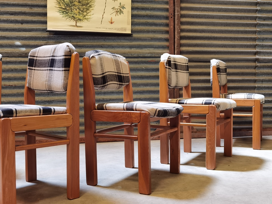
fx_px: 330
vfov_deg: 34.3
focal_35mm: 42
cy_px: 102
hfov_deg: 44.8
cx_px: 136
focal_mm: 6.71
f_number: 1.9
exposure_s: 1/33.3
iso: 320
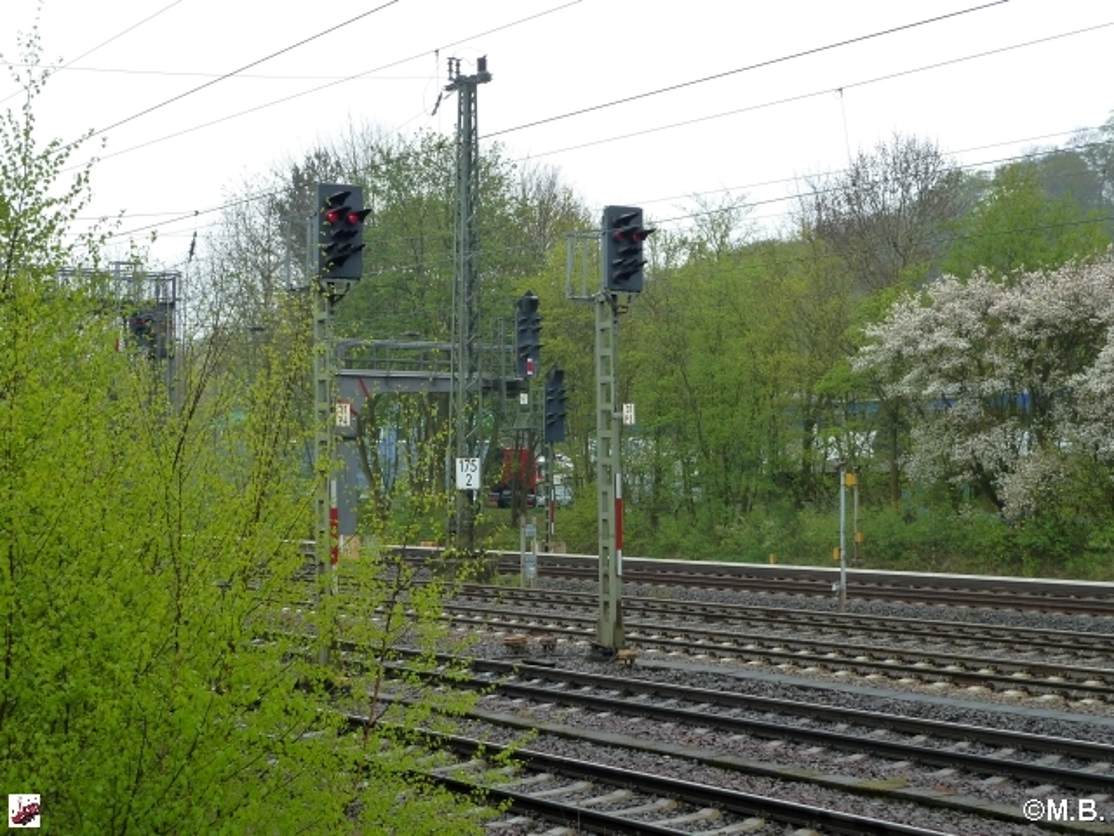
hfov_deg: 32.7
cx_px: 557
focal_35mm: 59
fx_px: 1899
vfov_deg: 24.8
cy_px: 418
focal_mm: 9.7
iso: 125
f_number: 3.9
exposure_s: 1/160
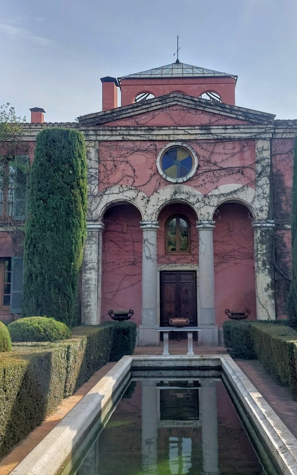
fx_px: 583
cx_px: 180
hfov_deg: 28.5
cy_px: 214
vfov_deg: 44.3
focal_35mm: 45
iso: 25
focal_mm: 5.23
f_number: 1.8
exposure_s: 1/882
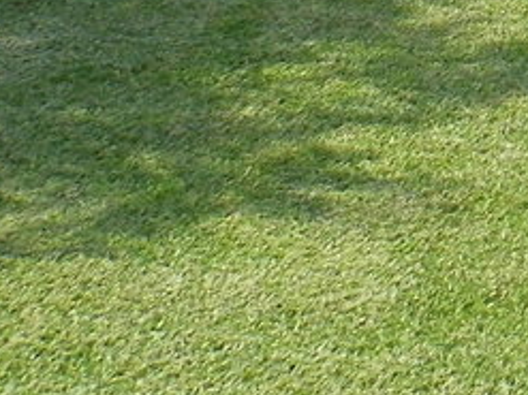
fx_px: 2226
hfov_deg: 11.8
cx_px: 1116
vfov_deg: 9.2
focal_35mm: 146
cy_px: -523
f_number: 8
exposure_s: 1/200
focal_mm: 5.4
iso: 100
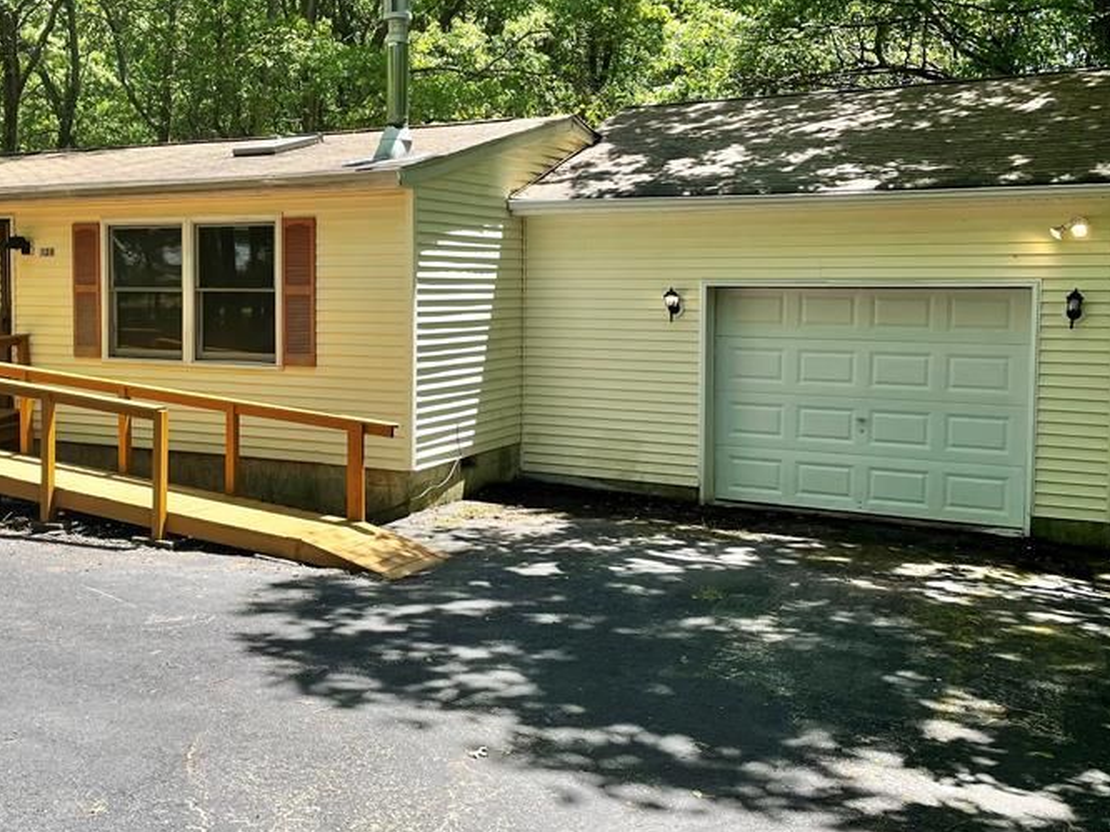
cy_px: 358
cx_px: 342
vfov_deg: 35.9
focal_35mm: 40
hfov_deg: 45.9
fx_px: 1282
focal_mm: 4.2
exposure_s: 1/759
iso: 32
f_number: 1.6
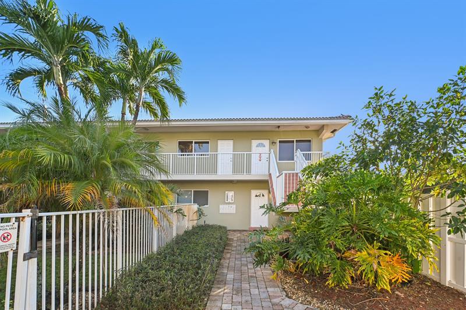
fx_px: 181
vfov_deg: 81.1
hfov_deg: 104.3
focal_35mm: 14
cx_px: 233
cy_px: 155
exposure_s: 1/60
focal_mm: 14
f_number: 8
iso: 100
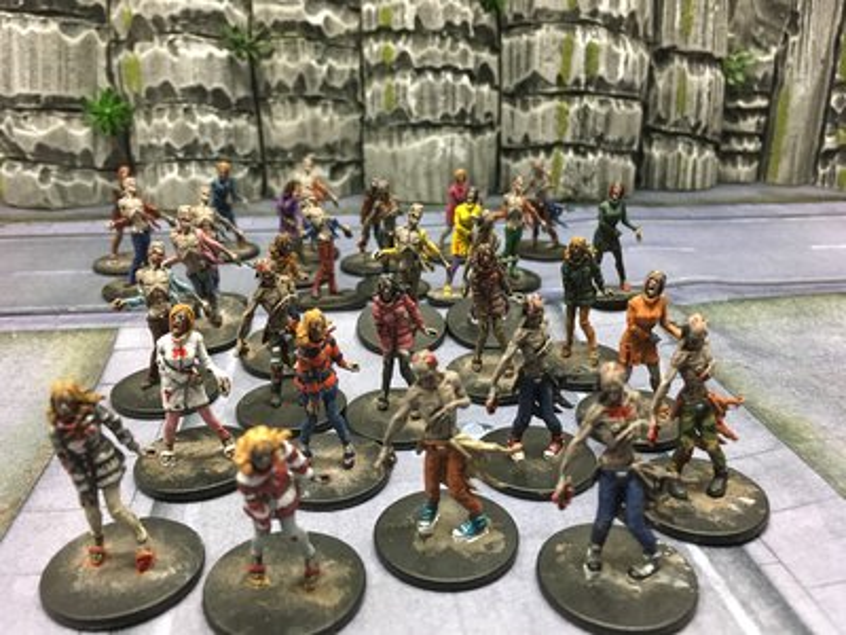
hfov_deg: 61.7
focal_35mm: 29
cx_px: 423
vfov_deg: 48.2
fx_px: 709
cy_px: 318
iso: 200
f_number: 2.2
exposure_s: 1/33
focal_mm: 4.15
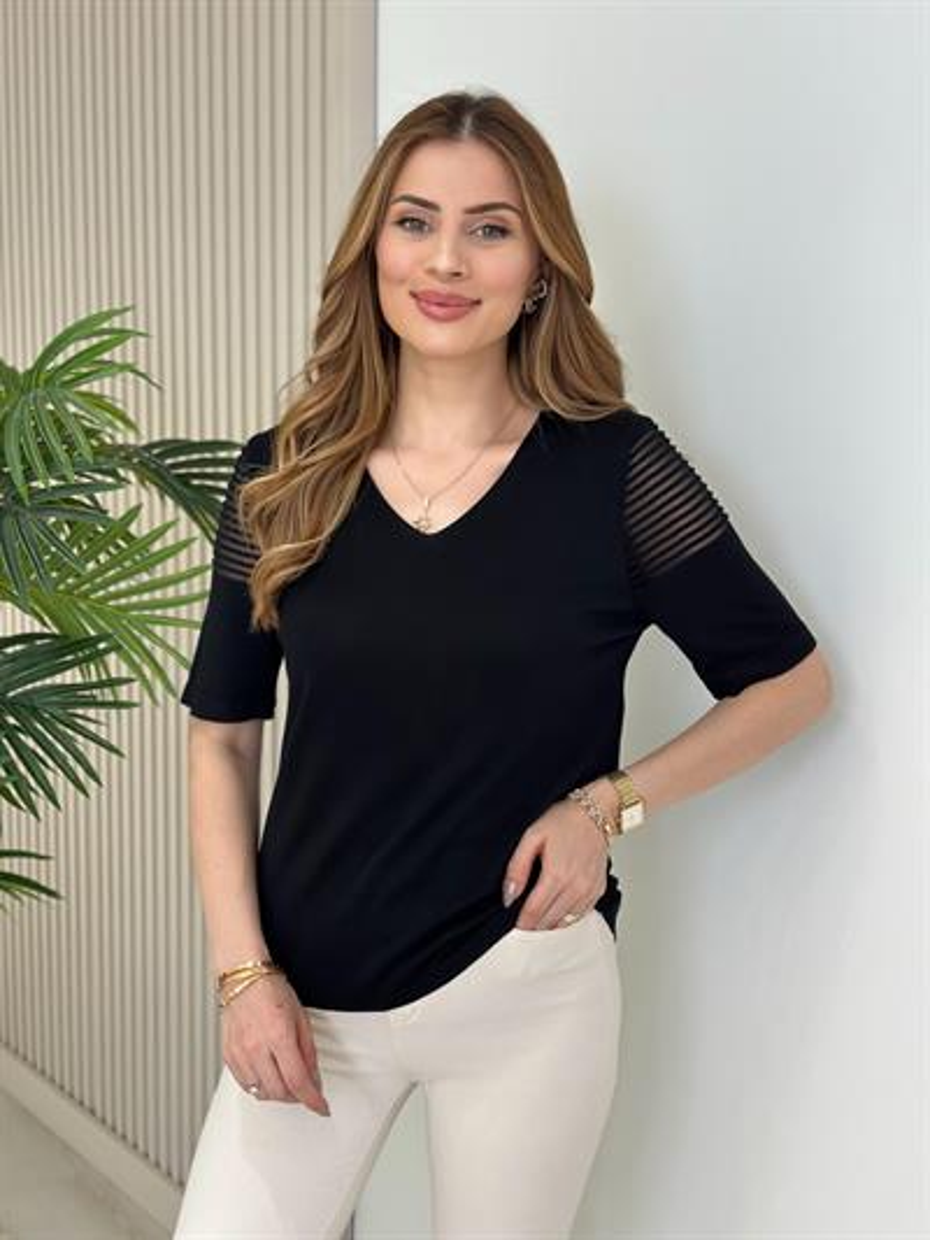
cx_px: 465
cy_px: 620
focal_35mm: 48
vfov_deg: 39.6
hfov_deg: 30.3
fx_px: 1719
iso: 80
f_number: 1.78
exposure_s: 1/215
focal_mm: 6.86
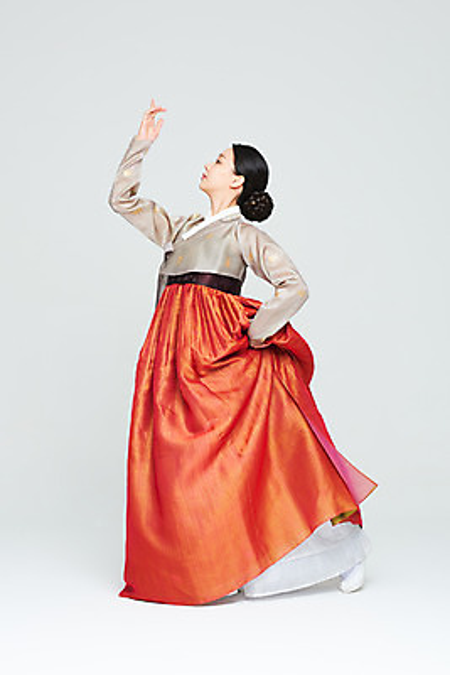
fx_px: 1592
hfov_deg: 16.1
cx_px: 225
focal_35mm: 85
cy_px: 338
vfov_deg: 23.9
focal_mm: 85
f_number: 11
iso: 100
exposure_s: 1/125
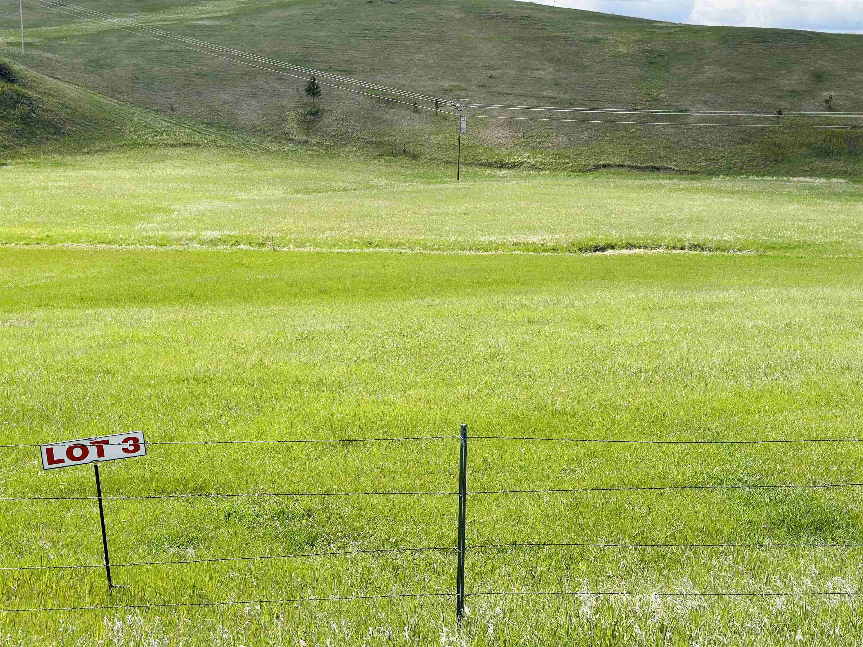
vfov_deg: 30.3
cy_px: 324
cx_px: 432
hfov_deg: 39.7
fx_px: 1197
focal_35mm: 48
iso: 80
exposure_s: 1/3876
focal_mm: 6.86
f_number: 1.78
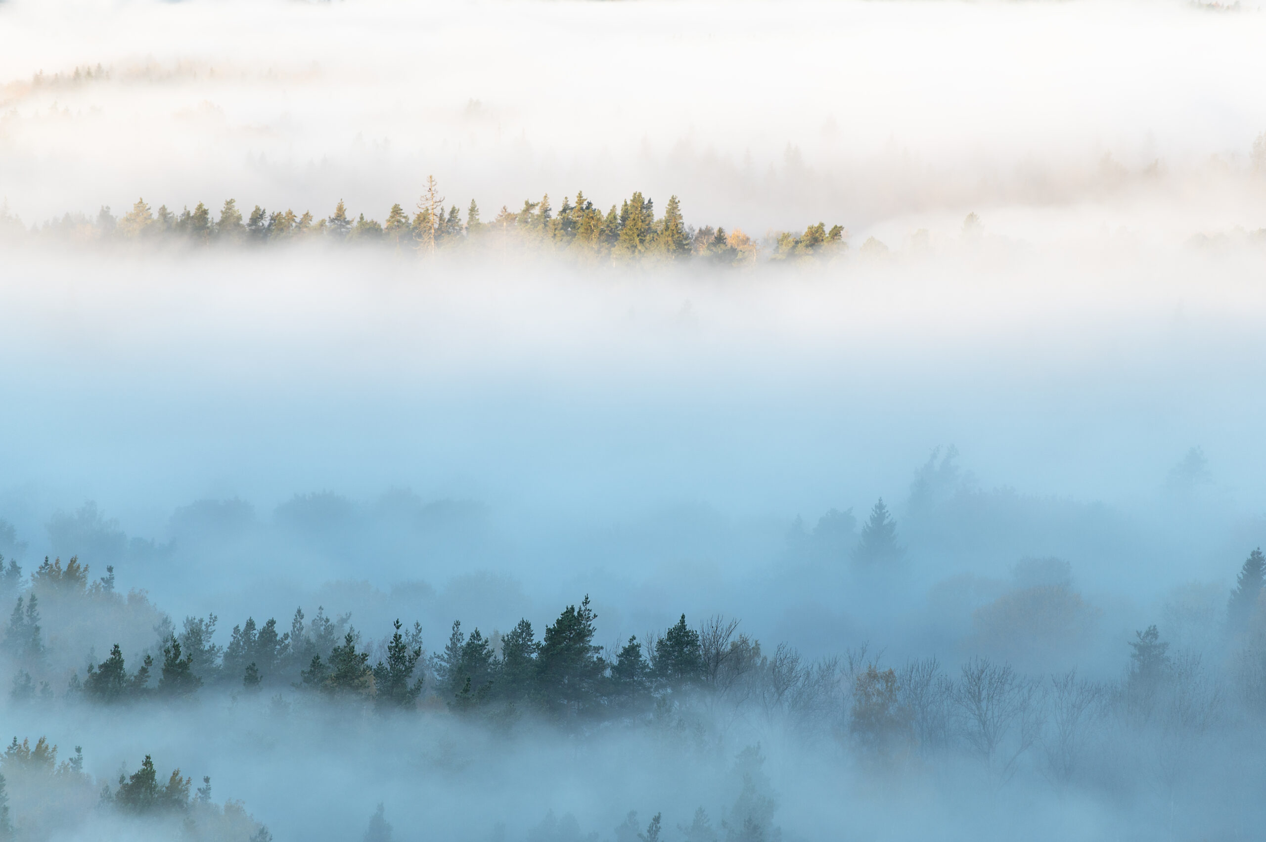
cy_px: 421
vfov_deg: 6.9
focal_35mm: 200
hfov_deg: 10.3
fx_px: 7028
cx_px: 633
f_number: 3.2
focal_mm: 200
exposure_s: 1/1000
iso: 100
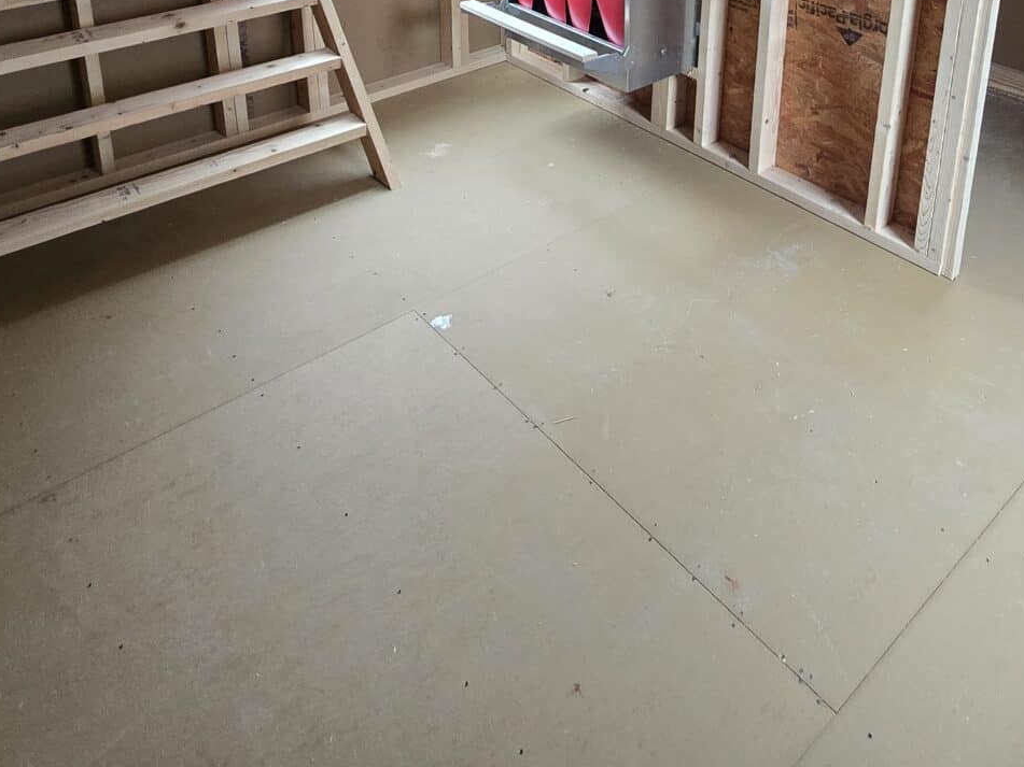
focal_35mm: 28
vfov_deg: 41.5
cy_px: -42
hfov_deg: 63.3
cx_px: 556
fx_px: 828
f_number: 2.2
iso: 500
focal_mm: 2.2
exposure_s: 1/60
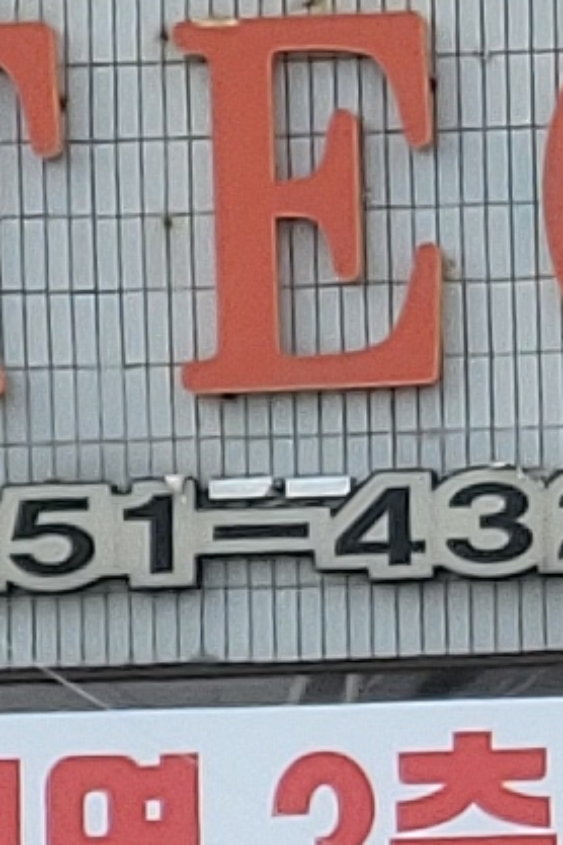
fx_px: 28781
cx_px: 1922
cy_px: 1656
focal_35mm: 1227
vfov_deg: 1.7
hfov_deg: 1.1
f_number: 3
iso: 25
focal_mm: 14.2
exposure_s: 1/211
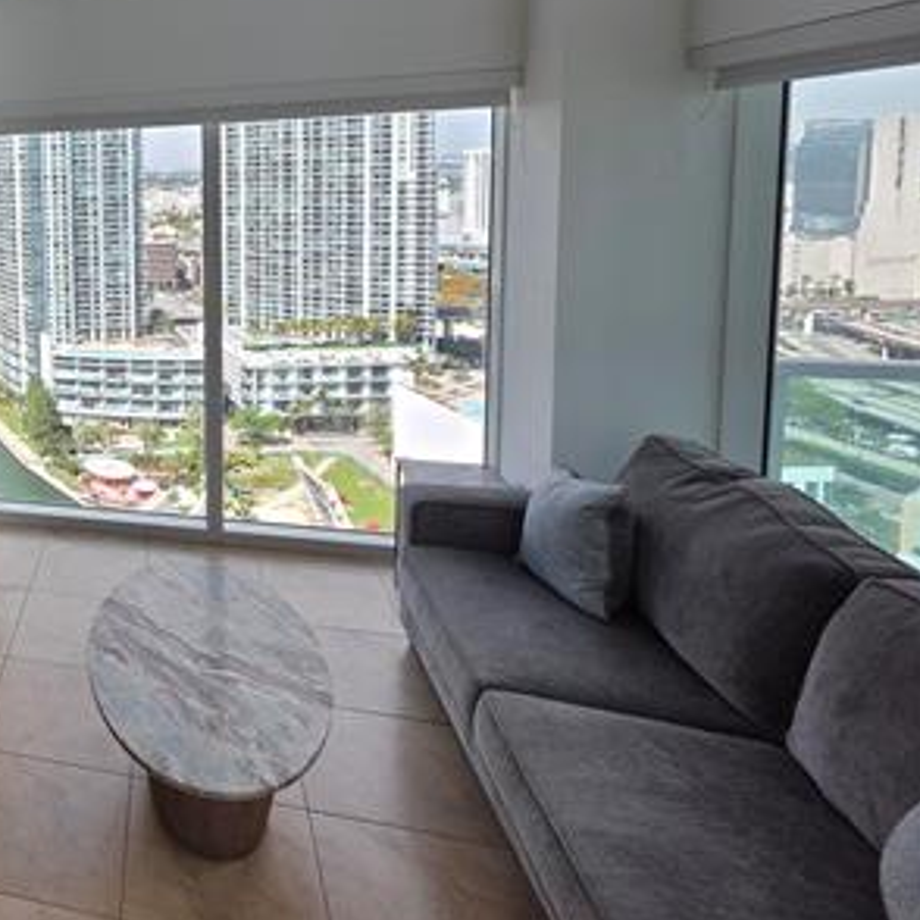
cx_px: -72
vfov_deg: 60.1
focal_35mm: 25
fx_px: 752
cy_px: 250
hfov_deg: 47.4
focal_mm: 2.2
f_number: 1.9
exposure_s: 1/809
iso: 40
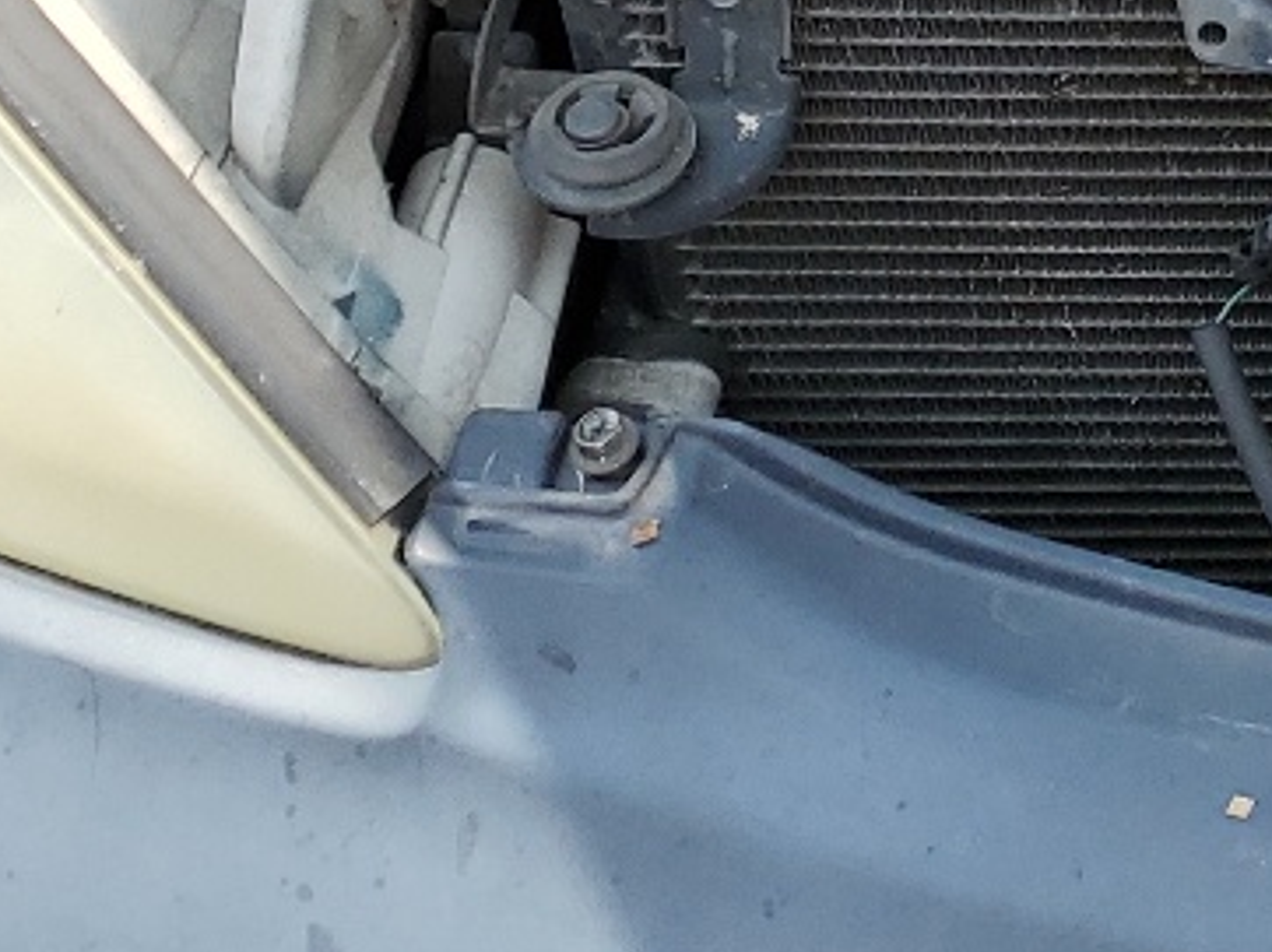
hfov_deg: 15.2
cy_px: -977
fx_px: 4223
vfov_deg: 11.5
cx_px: 2165
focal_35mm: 115
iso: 50
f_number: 1.5
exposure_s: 1/1111
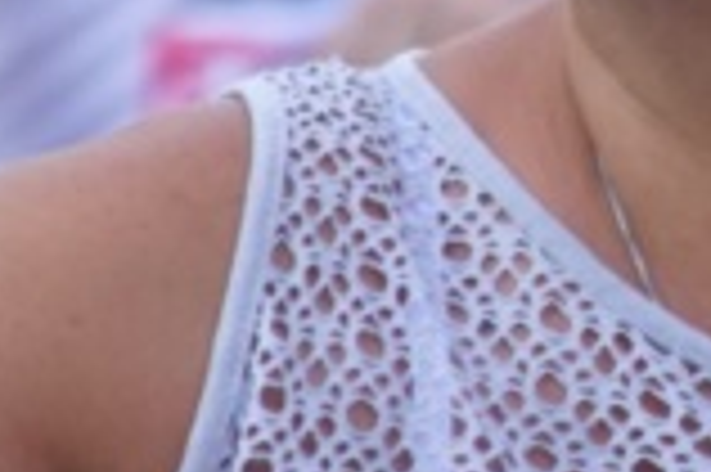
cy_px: 74
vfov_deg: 0.7
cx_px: 778
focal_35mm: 1897
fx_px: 37426
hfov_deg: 1.1
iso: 640
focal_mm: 200
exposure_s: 1/320
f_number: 6.3
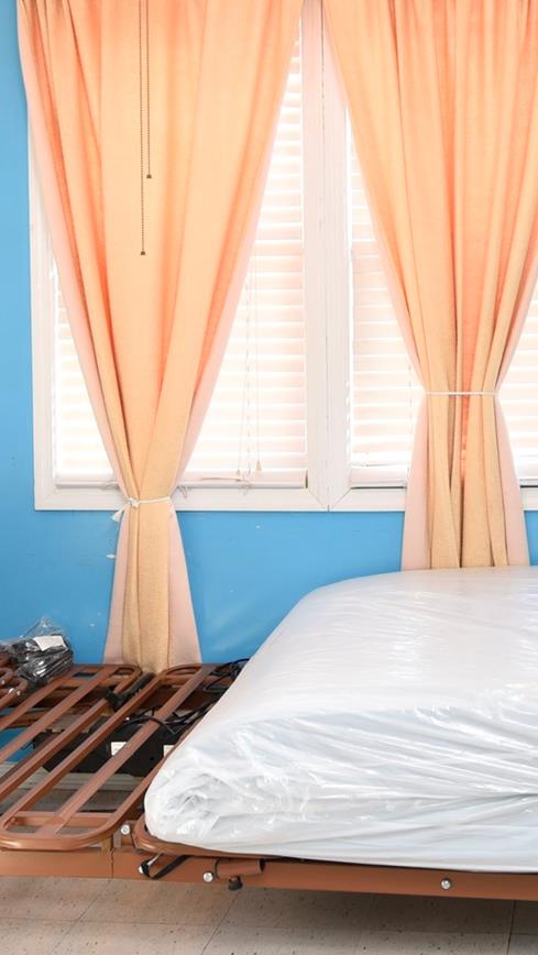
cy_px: 296
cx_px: 537
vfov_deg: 47.3
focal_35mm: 42
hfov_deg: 26.8
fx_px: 1064
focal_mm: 17
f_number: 5
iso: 200
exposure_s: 1/15
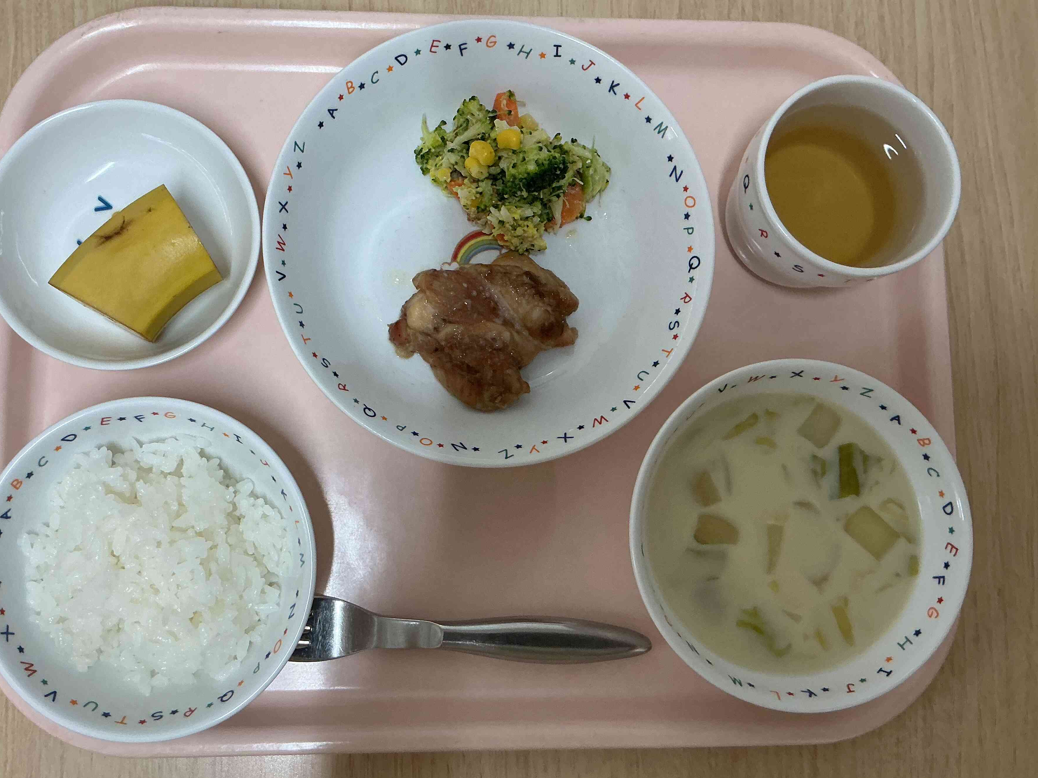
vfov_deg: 42.9
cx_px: 448
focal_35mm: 33
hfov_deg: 55.2
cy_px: 377
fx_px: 990
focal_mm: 3
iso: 64
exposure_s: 1/100
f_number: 1.8
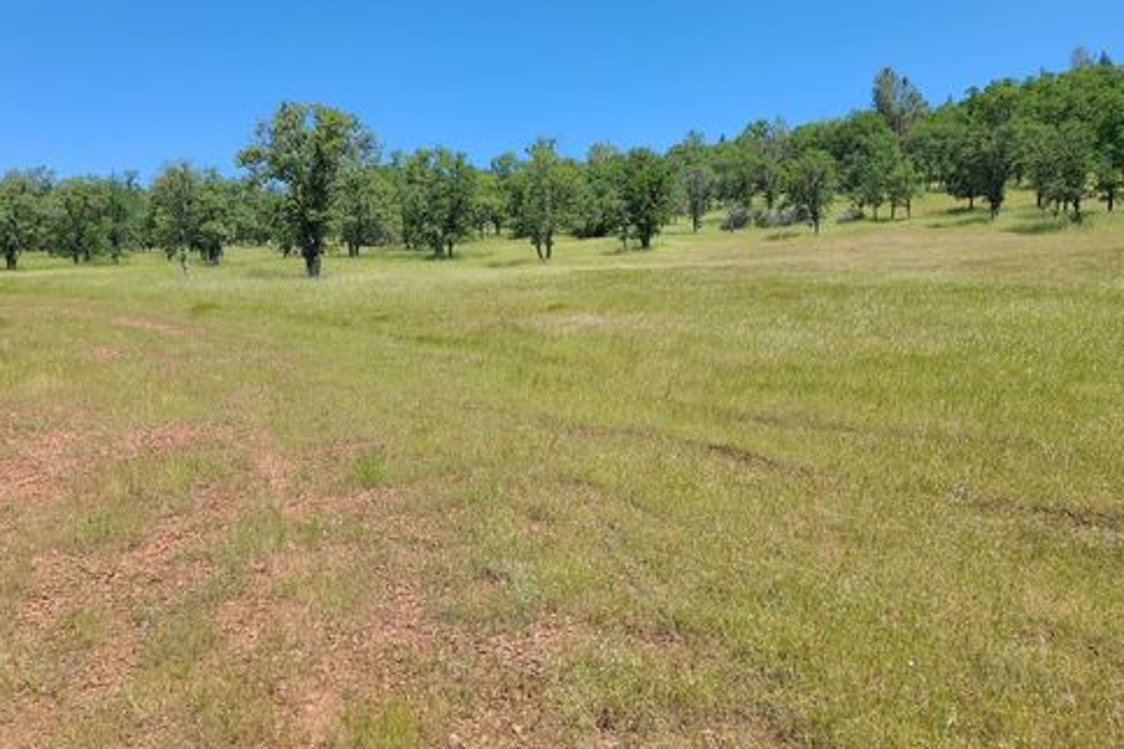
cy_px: 352
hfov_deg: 65.5
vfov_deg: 46.4
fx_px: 874
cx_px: 561
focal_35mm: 28
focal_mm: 5.4
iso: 40
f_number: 1.8
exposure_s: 1/1517
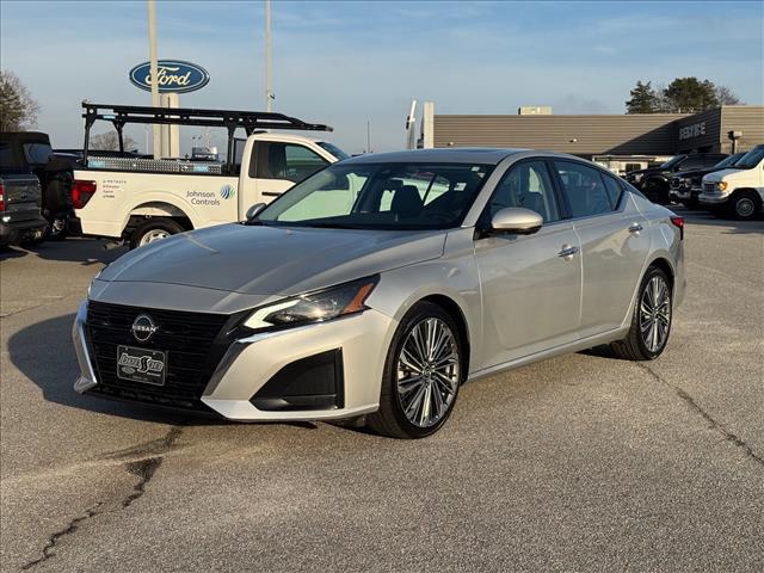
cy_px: 286
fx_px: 1059
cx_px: 382
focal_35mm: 48
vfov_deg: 30.3
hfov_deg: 39.7
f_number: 1.78
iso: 64
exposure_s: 1/4608
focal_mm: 6.76
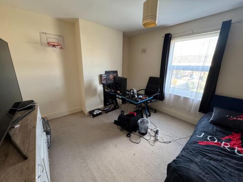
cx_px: 122
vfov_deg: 85.7
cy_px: 91
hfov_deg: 102.1
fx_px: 98
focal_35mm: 14
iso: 320
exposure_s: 1/60
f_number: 2.2
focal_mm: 2.22
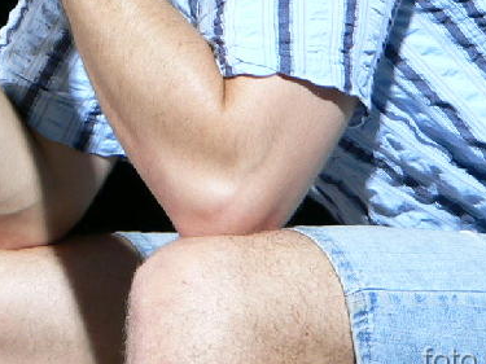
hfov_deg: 4.9
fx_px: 5712
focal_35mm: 407
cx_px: -25
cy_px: -111
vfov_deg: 3.6
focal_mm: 24.8
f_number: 2.8
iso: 80
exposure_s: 1/30
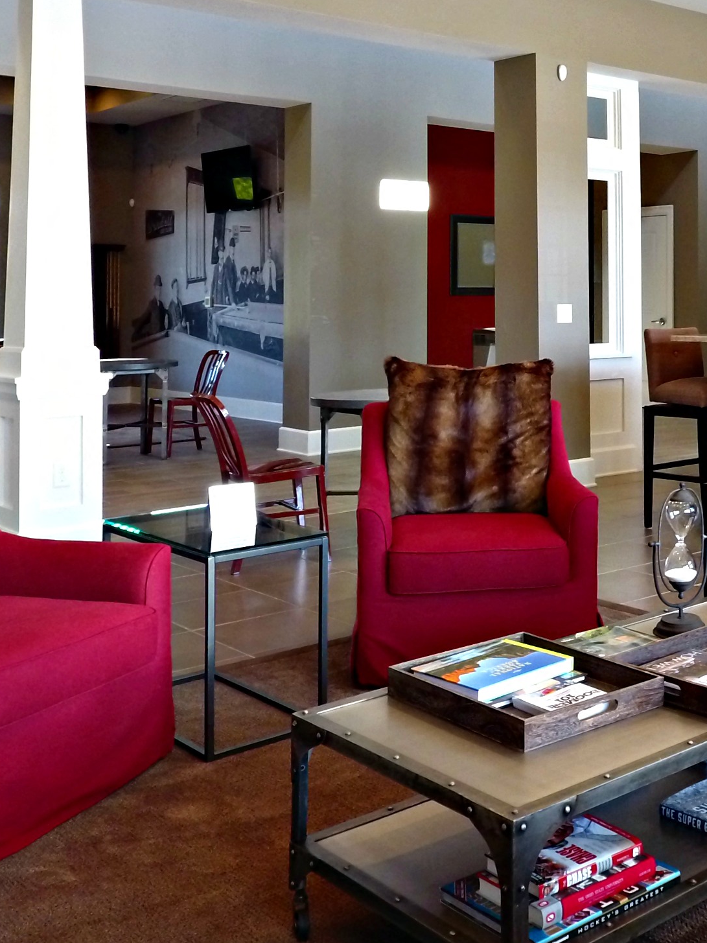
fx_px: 1171
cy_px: 282
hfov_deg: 31.0
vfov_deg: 43.0
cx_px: 714
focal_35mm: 43
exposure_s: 1/12.5
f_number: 2.8
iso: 313
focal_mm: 3.61
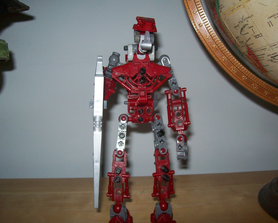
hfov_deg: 47.9
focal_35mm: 38
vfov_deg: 39.2
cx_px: 138
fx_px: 313
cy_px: 111
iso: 80
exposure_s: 1/64
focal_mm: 6
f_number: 2.7
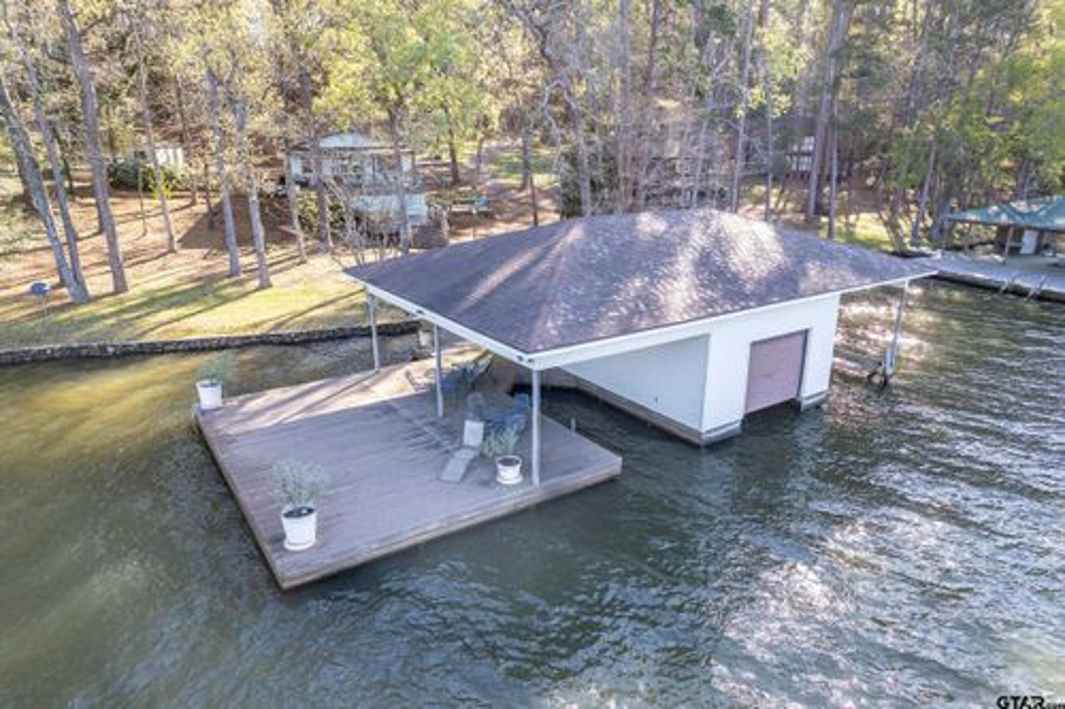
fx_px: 651
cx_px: 532
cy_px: 354
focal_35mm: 22
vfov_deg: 57.2
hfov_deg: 78.6
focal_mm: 8.38
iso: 100
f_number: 2.8
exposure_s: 1/200
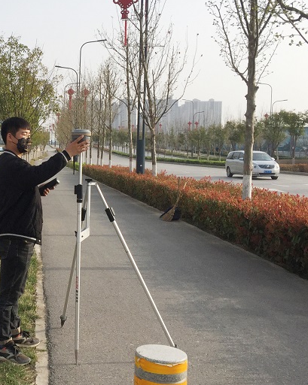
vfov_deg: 36.7
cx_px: 16
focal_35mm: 51
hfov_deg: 28.2
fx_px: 582
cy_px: 179
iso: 32
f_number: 2.2
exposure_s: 1/1799
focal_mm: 4.15
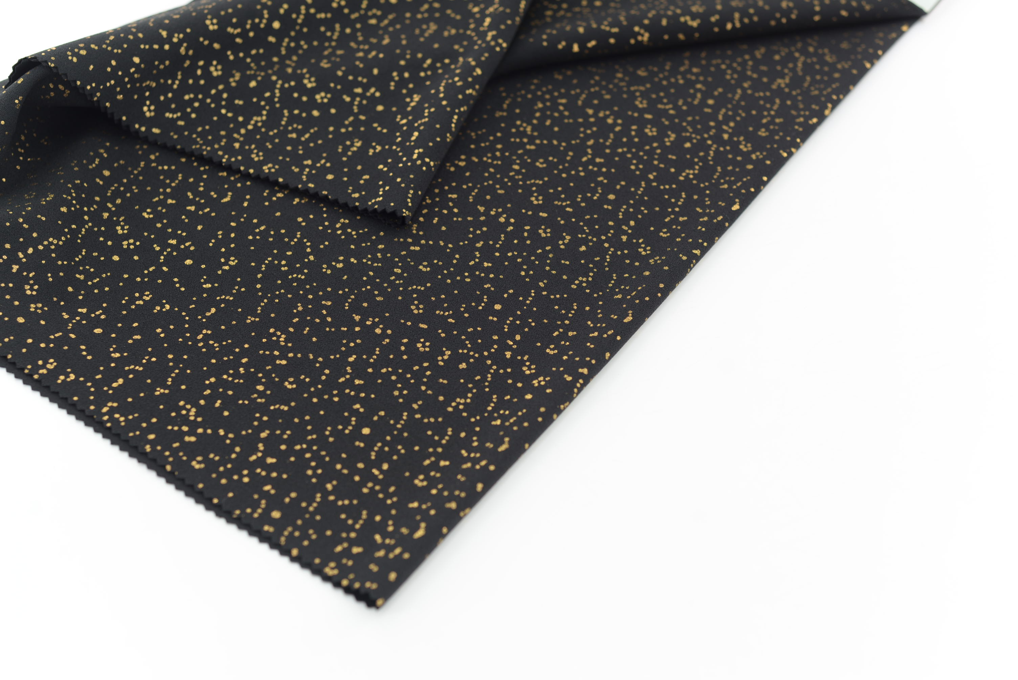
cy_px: 340
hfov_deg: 39.6
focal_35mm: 50
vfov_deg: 27.0
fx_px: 1414
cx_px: 509
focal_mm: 50
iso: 100
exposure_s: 1/60
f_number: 4
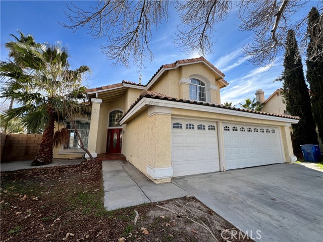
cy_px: 121
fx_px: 121
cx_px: 162
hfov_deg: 106.2
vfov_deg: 89.9
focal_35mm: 13
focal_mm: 1.57
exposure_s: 1/779
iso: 32
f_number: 1.8
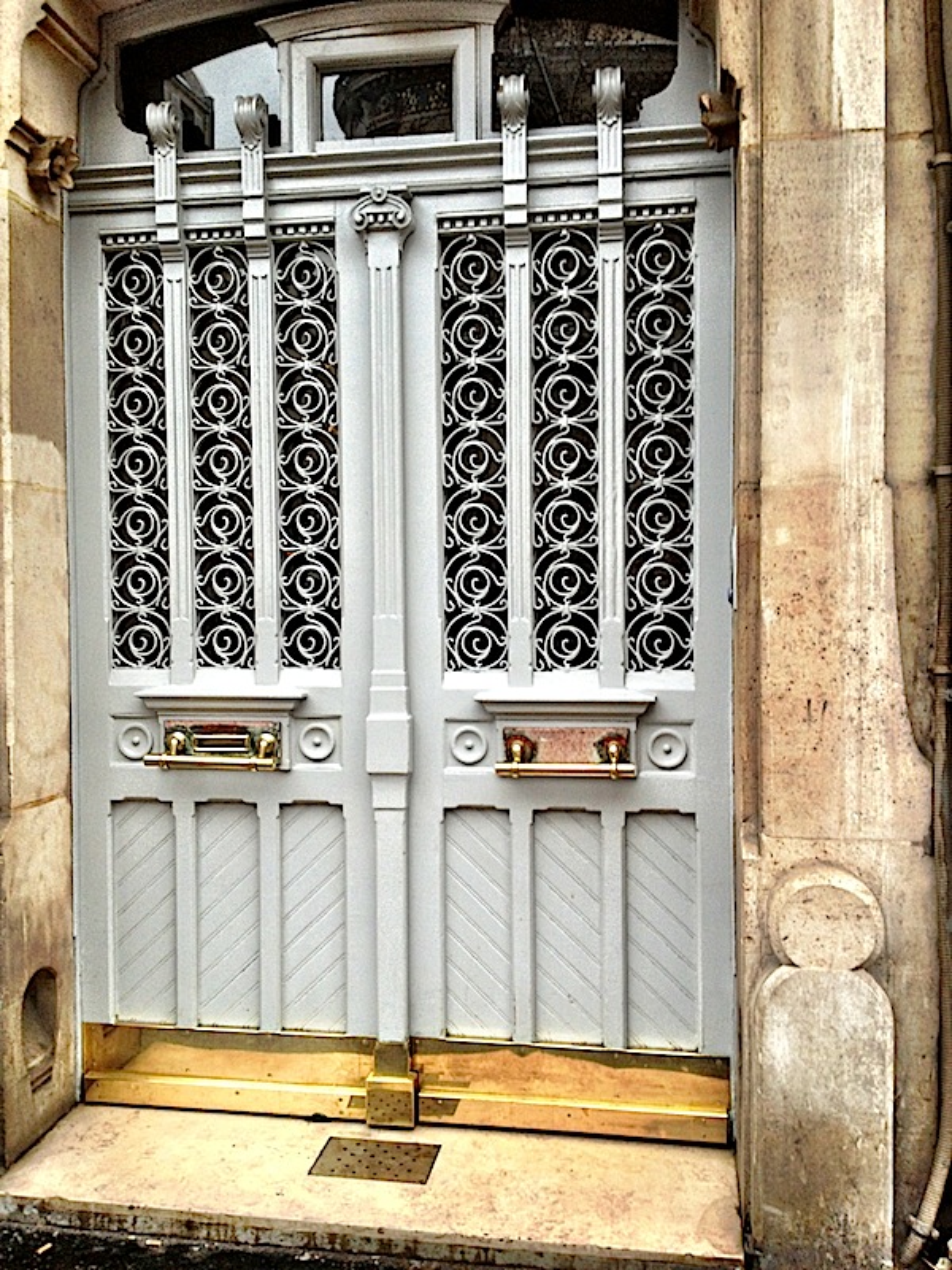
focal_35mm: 35
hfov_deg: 40.7
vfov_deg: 52.6
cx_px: 476
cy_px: 635
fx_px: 1283
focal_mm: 4.28
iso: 80
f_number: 2.4
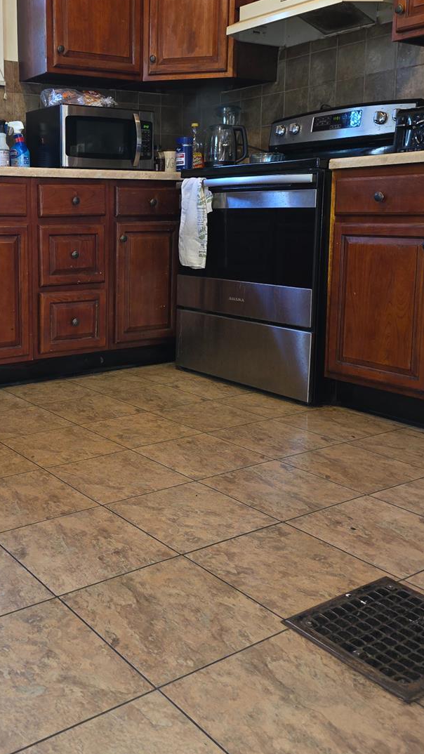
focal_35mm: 35
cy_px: 291
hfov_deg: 32.8
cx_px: 85
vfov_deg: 56.1
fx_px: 700
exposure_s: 1/24
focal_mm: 6.3
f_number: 1.7
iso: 125
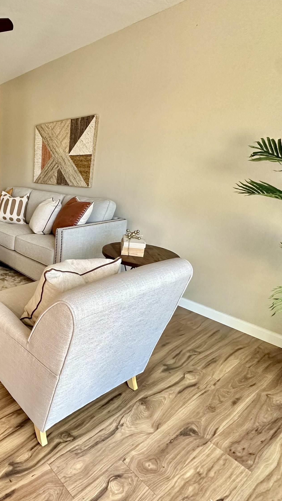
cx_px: -8
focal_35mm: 21
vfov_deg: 83.8
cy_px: 248
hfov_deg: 44.4
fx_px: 279
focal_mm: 2.22
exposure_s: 1/120
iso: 320
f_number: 2.2
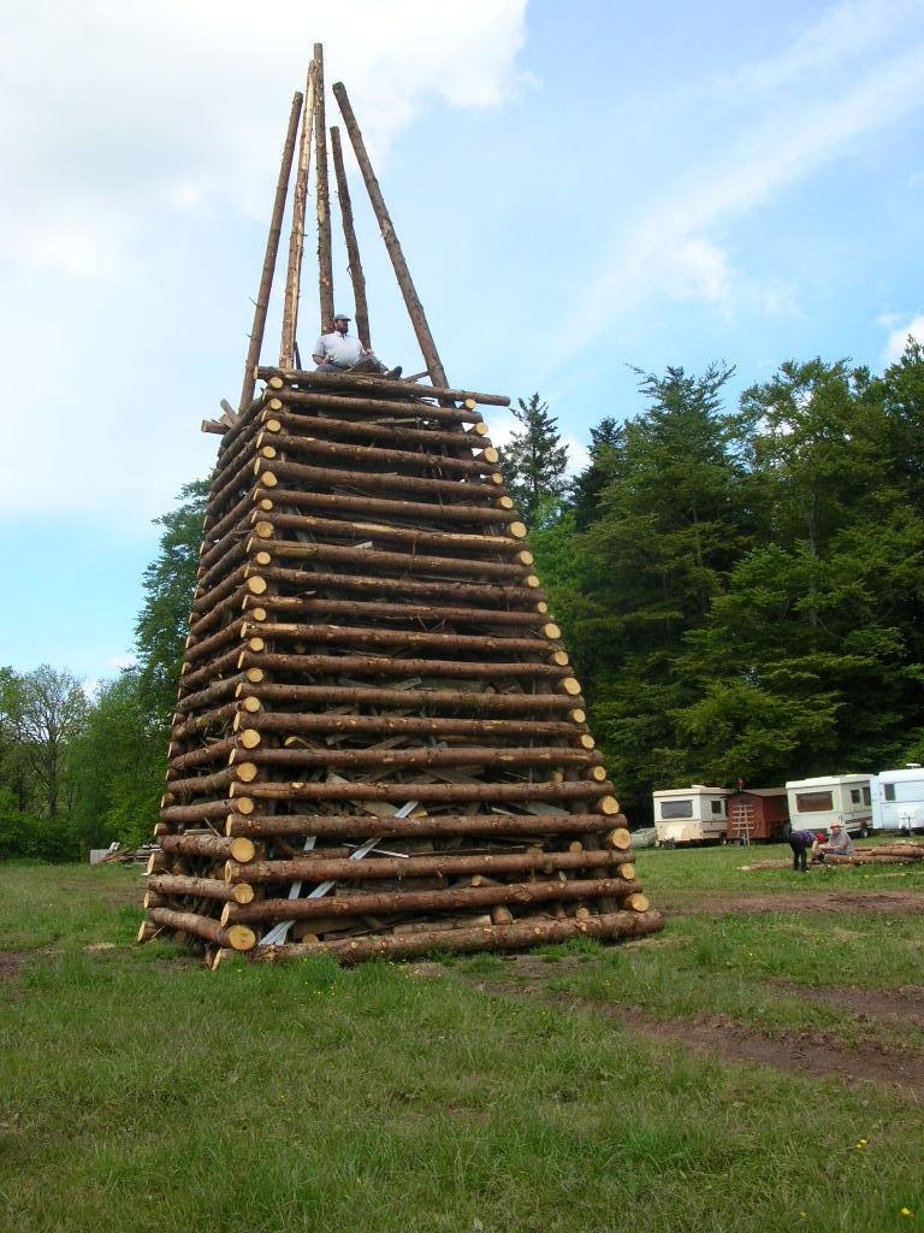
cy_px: 616
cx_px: 462
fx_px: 1246
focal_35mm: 35
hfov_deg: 40.7
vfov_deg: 52.6
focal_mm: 5.8
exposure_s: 1/158
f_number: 5.6
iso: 50
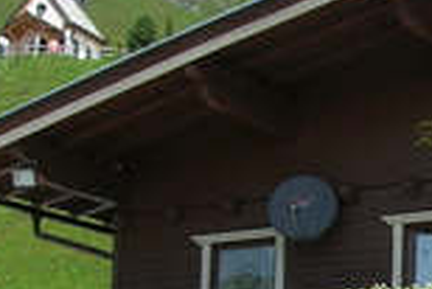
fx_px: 1850
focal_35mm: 154
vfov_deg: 8.8
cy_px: 387
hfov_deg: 12.5
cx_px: 690
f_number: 4.8
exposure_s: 1/359
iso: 64
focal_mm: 7.8
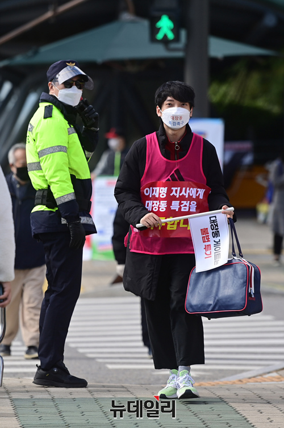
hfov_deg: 7.4
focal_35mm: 185
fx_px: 2195
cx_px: 142
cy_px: 214
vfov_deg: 11.1
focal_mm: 185
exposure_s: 1/800
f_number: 3.5
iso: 100
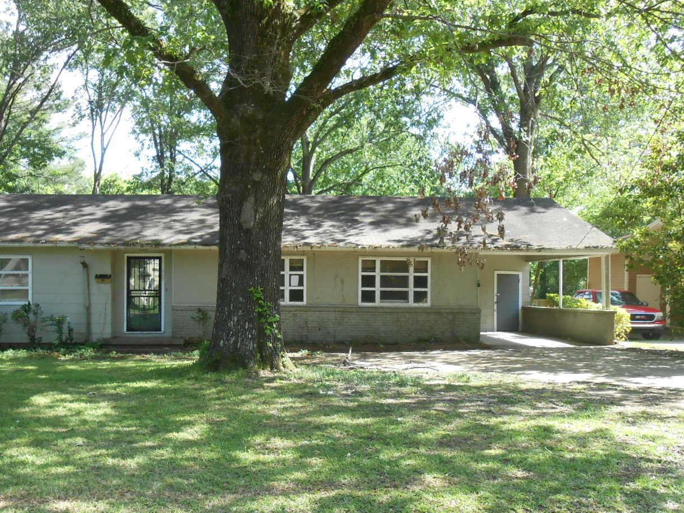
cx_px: 269
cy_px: 296
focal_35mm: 34
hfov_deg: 53.5
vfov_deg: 41.7
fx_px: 672
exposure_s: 1/250
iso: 250
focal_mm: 4.6
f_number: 3.5
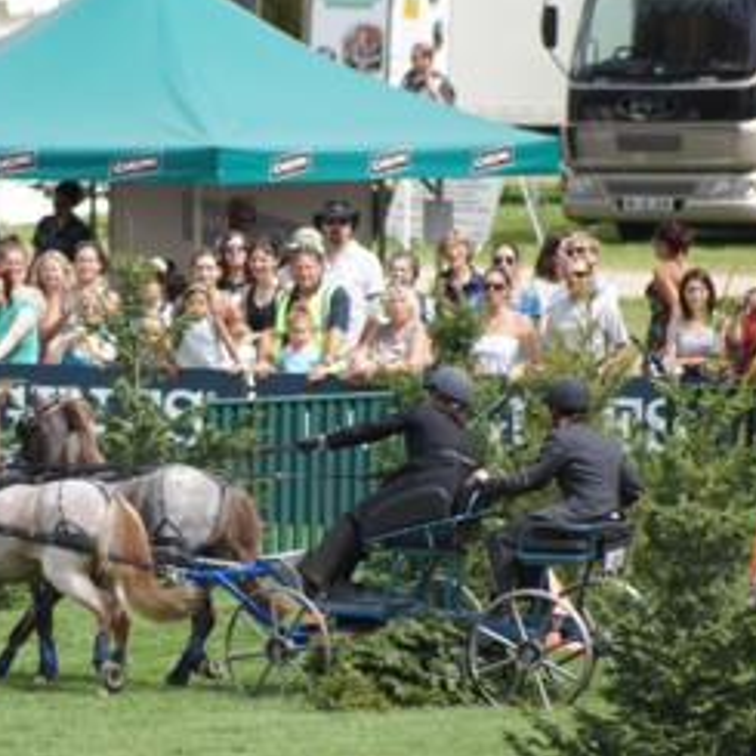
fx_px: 17370
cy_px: 430
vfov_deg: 2.5
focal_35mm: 703
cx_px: 160
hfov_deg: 2.5
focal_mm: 300
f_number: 6.3
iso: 200
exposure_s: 1/640
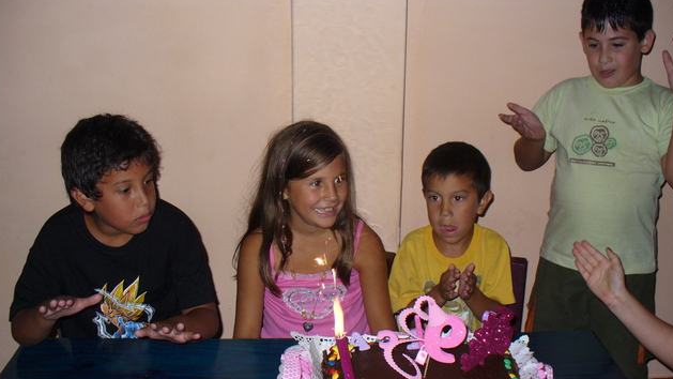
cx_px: 334
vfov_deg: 29.0
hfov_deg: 49.4
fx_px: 732
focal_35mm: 41
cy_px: 216
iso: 100
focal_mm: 6.1
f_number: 2.8
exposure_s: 1/60
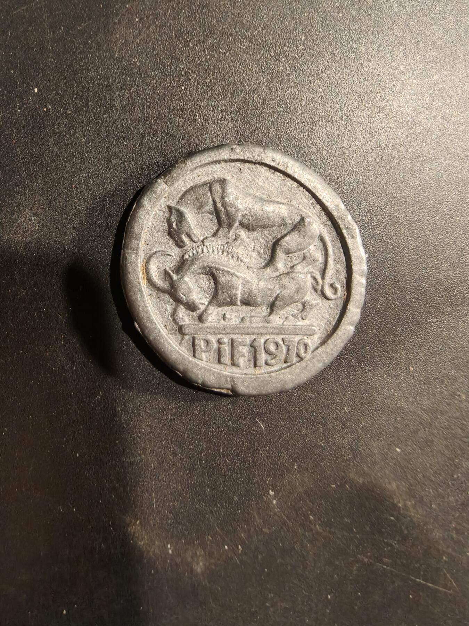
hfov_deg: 58.9
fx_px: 415
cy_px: 313
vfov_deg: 73.9
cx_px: 234
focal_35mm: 23
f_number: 2
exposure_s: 1/82.2
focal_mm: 2.32
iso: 200
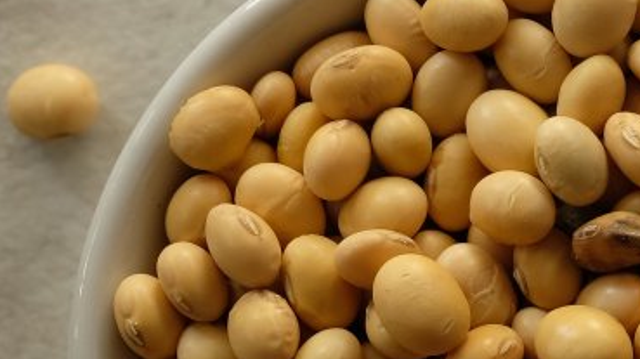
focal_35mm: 409
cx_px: 1356
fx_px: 6936
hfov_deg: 5.2
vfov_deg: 2.9
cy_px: 800
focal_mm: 60
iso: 250
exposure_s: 1/8.5
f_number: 8
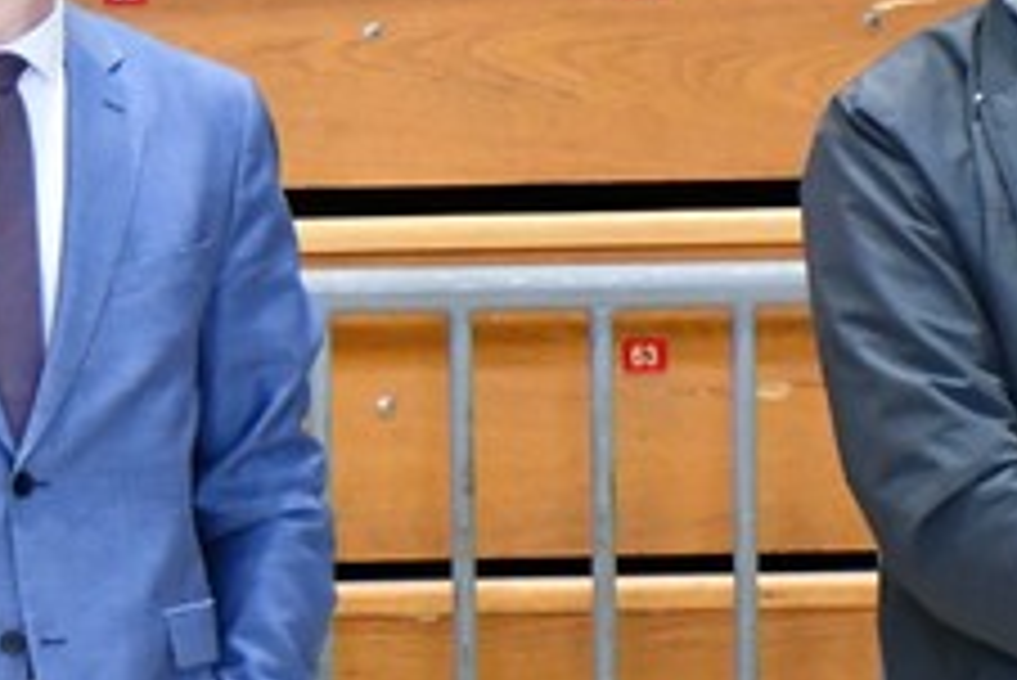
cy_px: 317
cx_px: -1188
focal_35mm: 448
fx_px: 12664
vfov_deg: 3.1
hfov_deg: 4.5
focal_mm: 66
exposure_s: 1/200
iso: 3200
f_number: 5
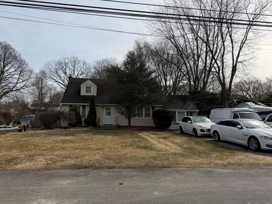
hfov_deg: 69.4
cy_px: 102
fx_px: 196
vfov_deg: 54.9
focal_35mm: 25
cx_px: 134
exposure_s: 1/10309
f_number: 1.78
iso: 125
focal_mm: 6.76
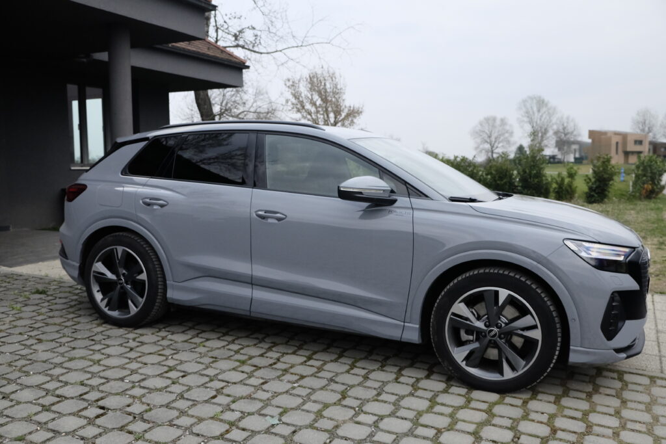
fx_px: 611
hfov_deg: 57.2
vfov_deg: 40.0
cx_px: 333
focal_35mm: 33
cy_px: 222
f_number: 3.6
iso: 2000
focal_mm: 22.3
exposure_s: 1/1900
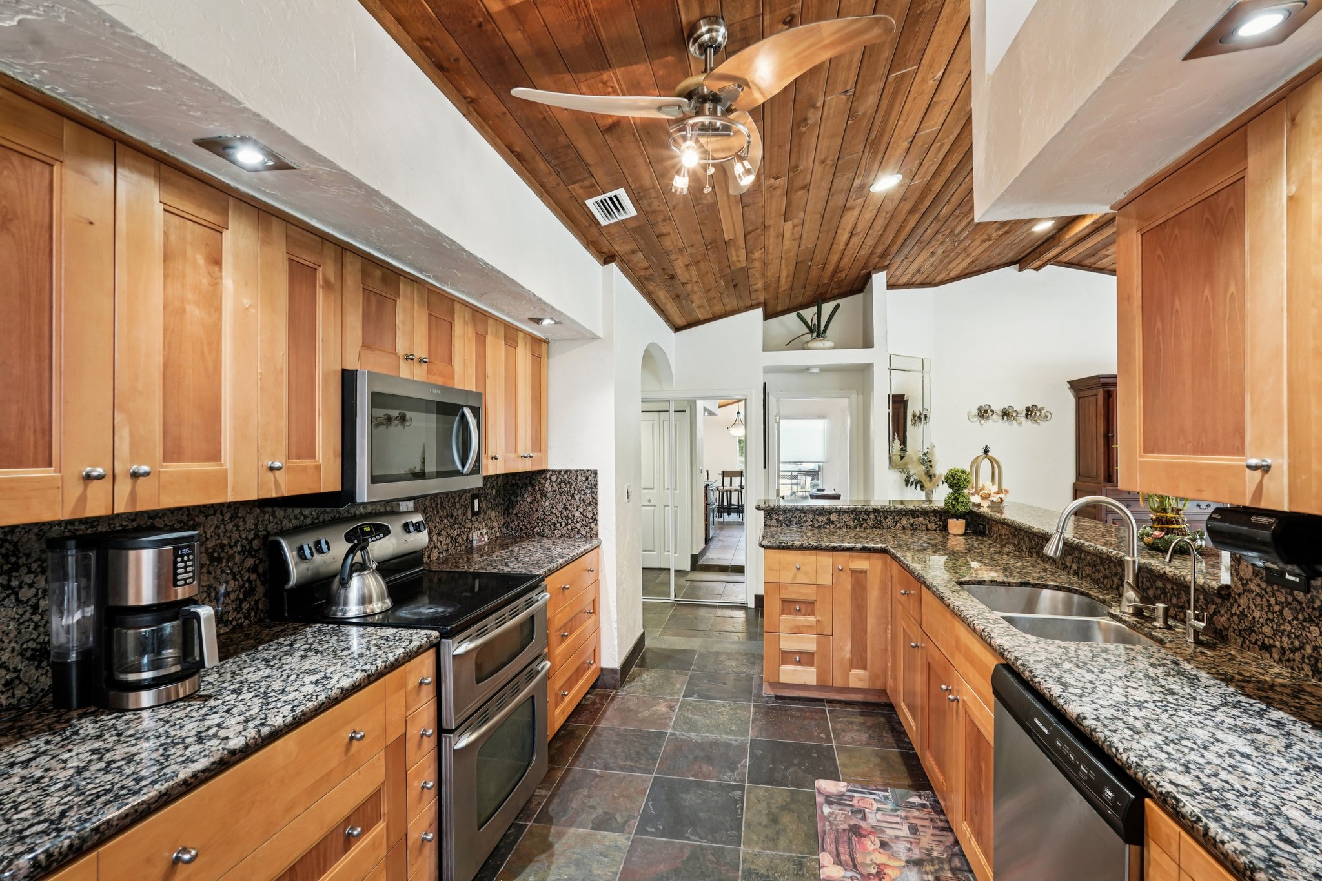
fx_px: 587
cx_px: 661
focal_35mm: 16
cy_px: 440
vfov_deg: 73.7
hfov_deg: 96.7
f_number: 8
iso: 400
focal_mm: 16
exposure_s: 1/5
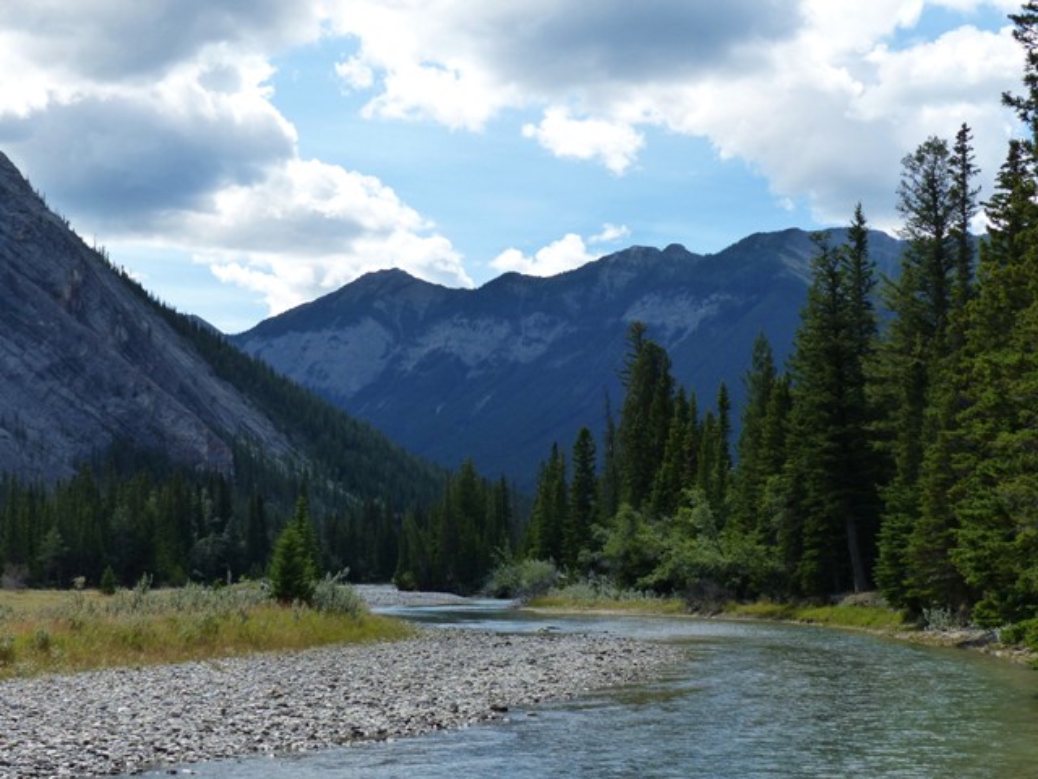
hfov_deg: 34.9
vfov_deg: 26.6
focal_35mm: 55
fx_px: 1649
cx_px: 519
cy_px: 390
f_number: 4
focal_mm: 9.9
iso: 160
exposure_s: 1/800
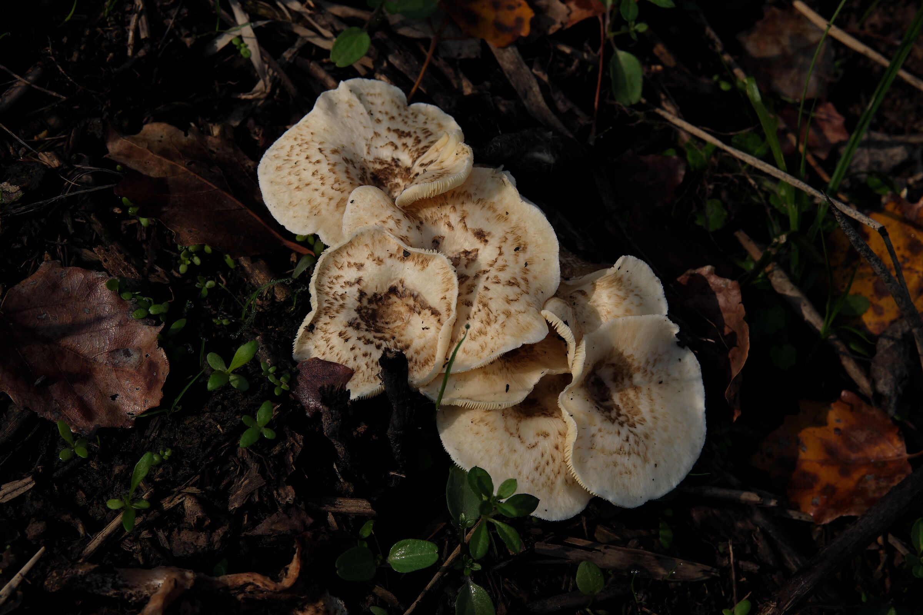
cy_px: 308
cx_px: 462
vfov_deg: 18.2
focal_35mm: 75
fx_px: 1923
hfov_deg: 27.0
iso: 200
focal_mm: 50
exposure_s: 1/1000
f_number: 8
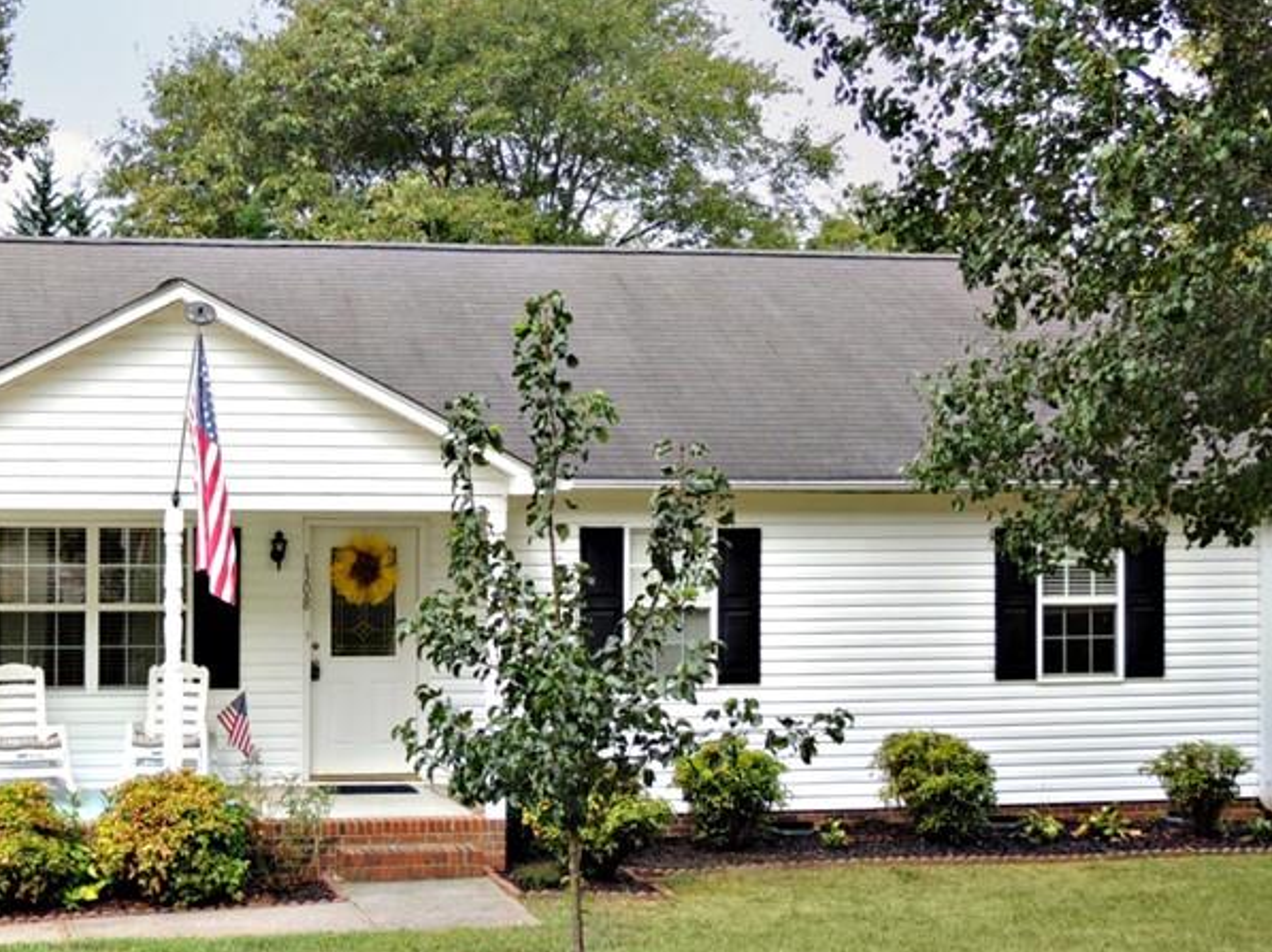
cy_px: 459
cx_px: 286
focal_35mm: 60
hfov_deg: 31.5
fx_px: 2203
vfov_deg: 24.4
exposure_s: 1/320
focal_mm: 6.2
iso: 100
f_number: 3.3
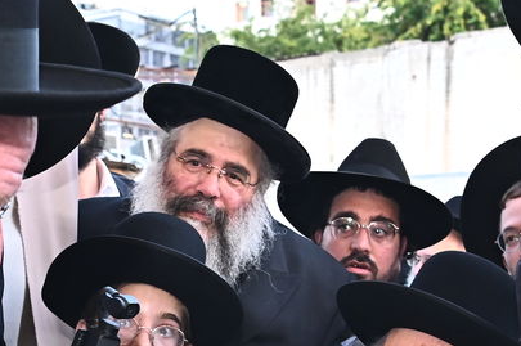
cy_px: 494
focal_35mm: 83
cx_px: 255
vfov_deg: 15.3
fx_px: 1200
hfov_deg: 24.5
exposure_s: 1/160
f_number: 5
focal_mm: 24
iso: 1600
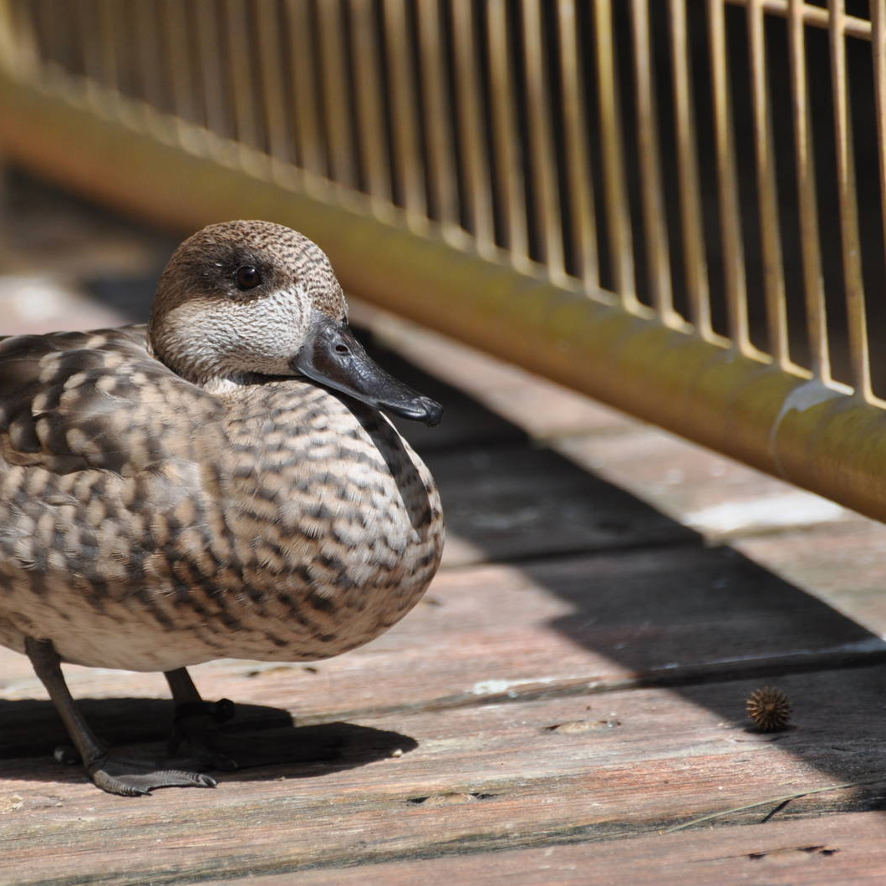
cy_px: 443
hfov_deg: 3.4
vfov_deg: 3.4
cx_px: 229
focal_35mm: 519
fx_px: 15029
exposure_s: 1/1250
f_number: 5.6
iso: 400
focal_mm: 270
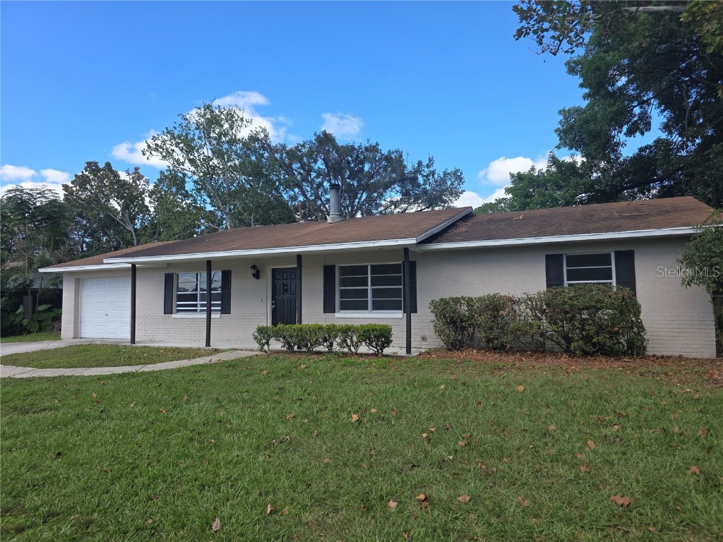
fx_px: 480
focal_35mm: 23
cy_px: 271
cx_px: 362
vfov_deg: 58.9
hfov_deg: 73.9
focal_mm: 6.3
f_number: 1.7
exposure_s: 1/377
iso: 12
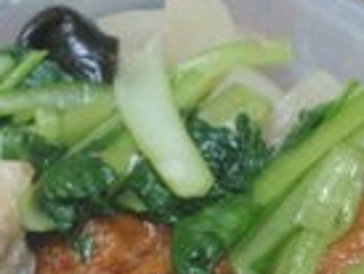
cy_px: 290
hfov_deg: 21.1
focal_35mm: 92
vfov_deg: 15.7
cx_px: 96
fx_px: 968
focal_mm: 5
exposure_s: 1/25
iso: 200
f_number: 3.5
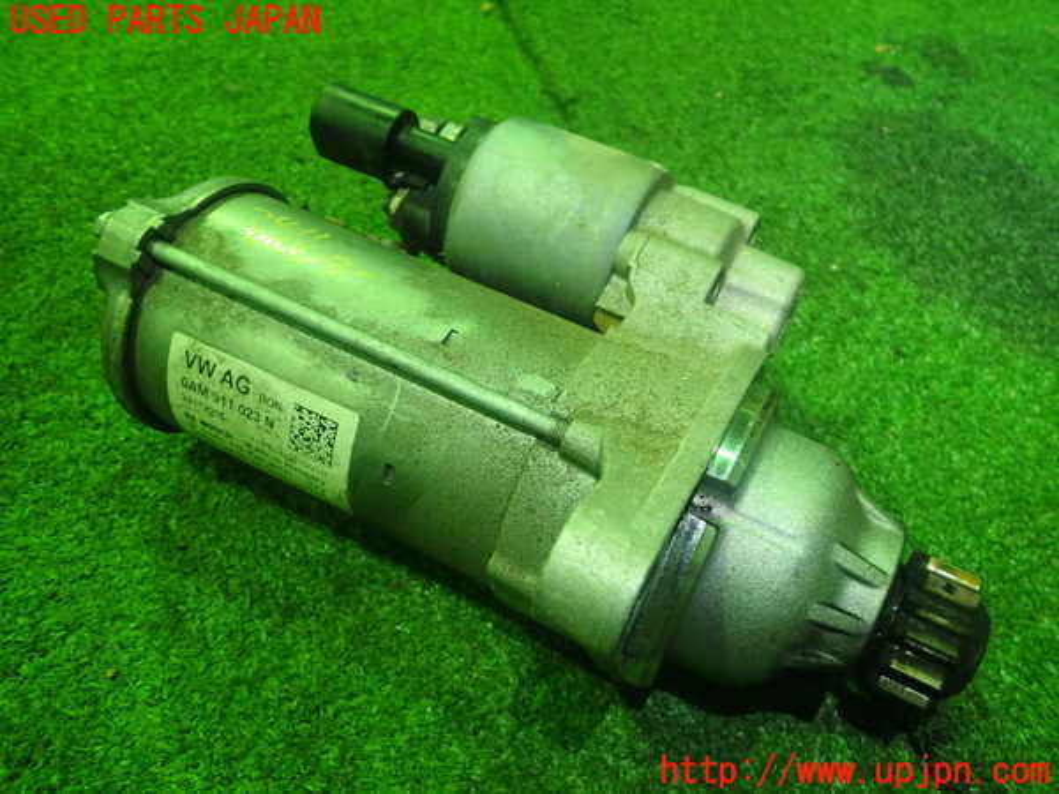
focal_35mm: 30
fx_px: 918
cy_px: 397
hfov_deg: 60.0
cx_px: 530
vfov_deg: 46.8
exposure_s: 1/25
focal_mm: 5.5
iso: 800
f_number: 2.3
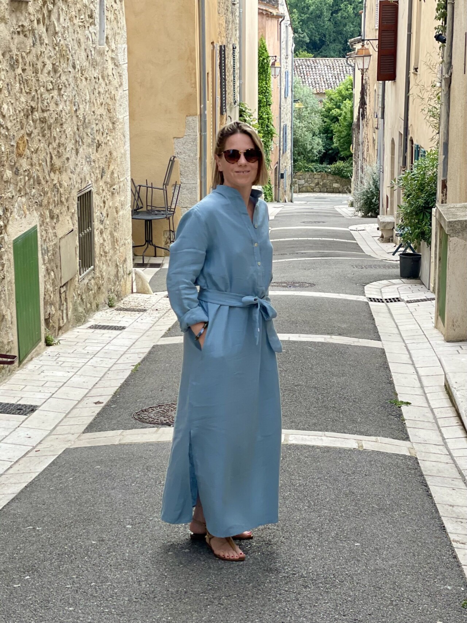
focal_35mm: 52
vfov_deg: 36.8
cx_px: 234
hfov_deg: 28.0
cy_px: 312
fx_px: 935
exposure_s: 1/355
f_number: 2
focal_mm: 6
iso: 32
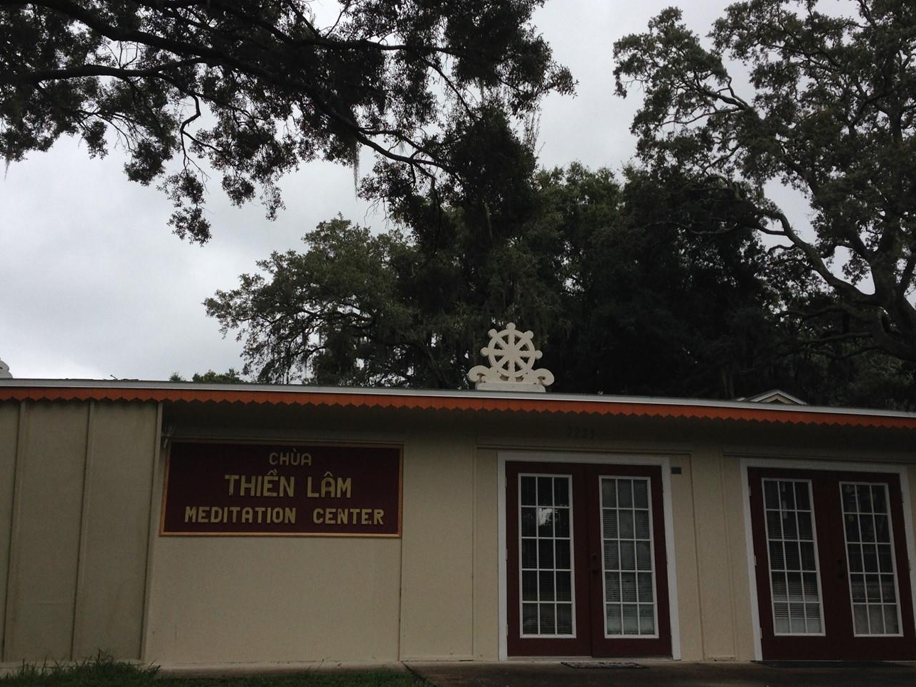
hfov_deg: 45.8
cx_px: 445
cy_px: 284
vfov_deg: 35.0
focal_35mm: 41
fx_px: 1085
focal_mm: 4.12
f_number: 2.4
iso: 50
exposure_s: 1/704
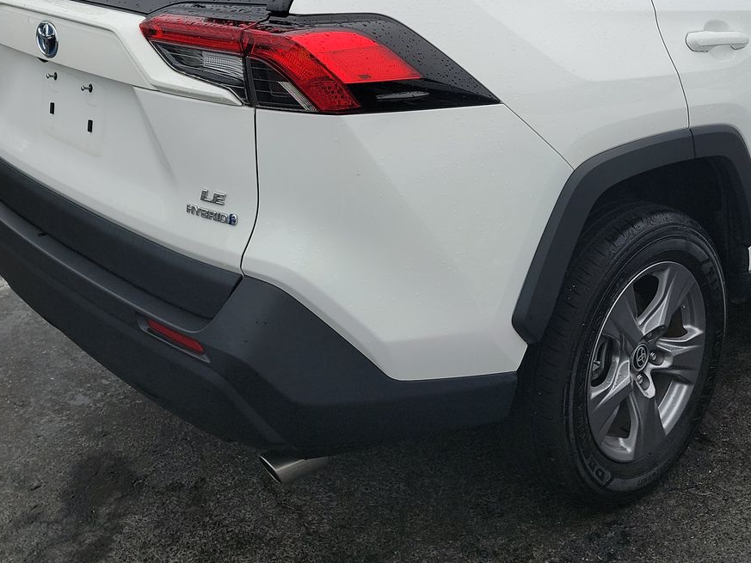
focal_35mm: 44
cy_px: 87
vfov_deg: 31.7
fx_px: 955
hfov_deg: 42.3
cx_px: 502
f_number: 1.8
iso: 50
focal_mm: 6.7
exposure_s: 1/134
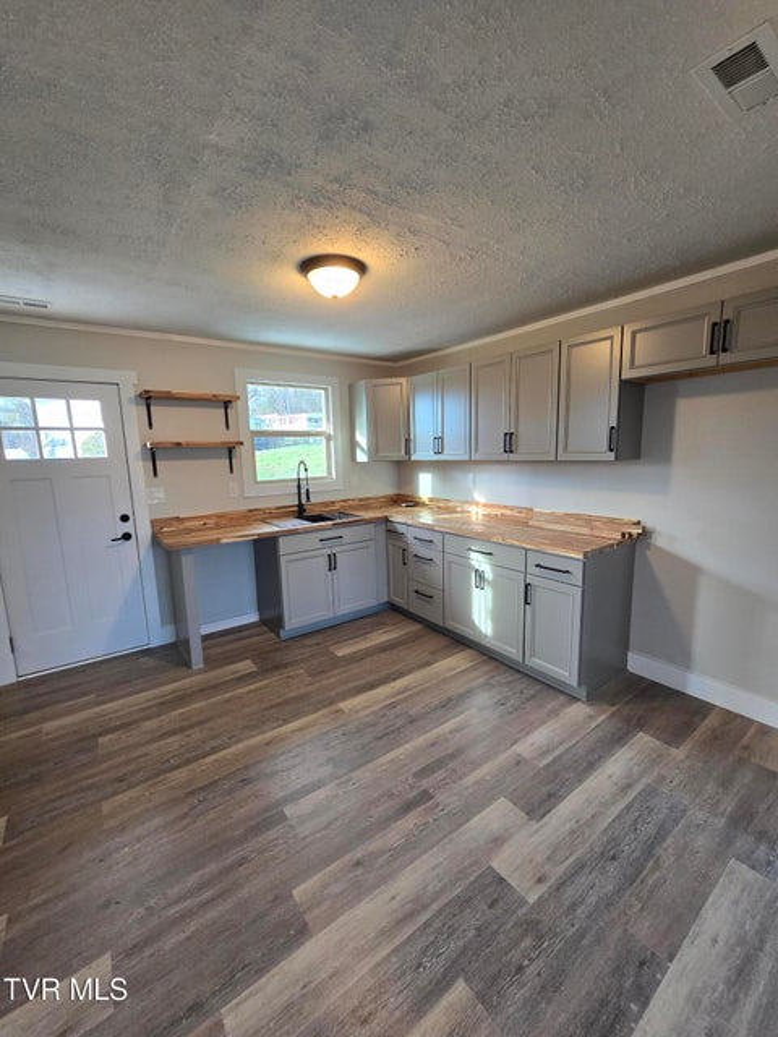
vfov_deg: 106.2
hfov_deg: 89.9
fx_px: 390
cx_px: 389
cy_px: 518
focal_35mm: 13
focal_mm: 2.2
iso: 200
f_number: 2.2
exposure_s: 1/60
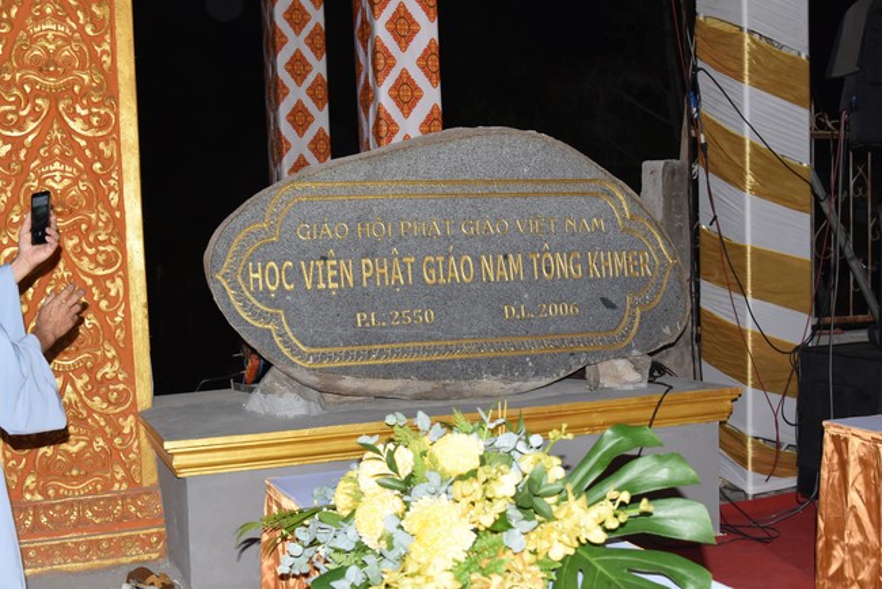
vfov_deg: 30.5
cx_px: 441
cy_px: 294
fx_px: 1078
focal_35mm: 44
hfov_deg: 44.5
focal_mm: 44
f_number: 5.6
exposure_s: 1/60
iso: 1600
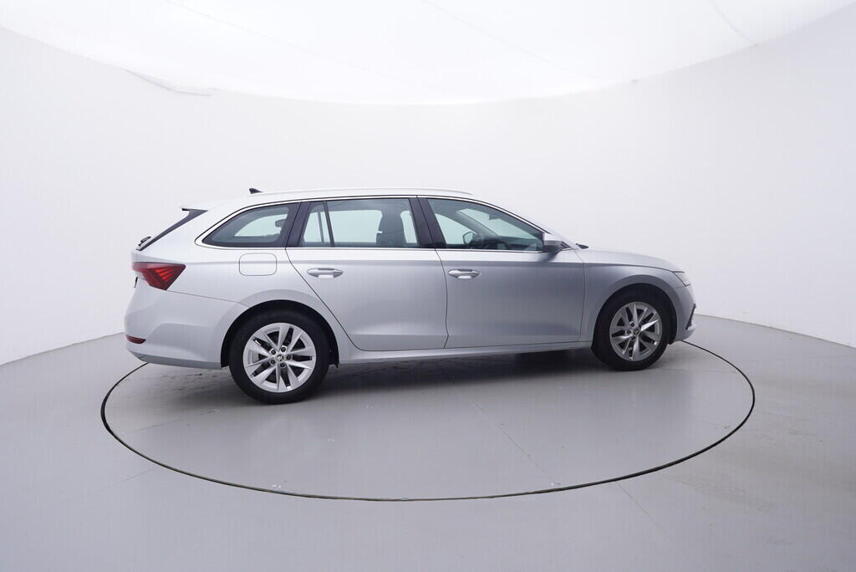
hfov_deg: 77.3
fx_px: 535
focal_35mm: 22
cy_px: 286
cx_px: 428
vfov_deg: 56.2
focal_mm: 15
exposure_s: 1/80
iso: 200
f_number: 5
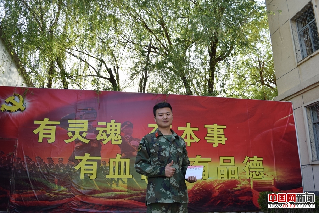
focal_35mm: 30
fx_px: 266
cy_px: 106
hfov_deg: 61.9
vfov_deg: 43.7
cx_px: 160
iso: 100
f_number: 5.6
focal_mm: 20
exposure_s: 1/125
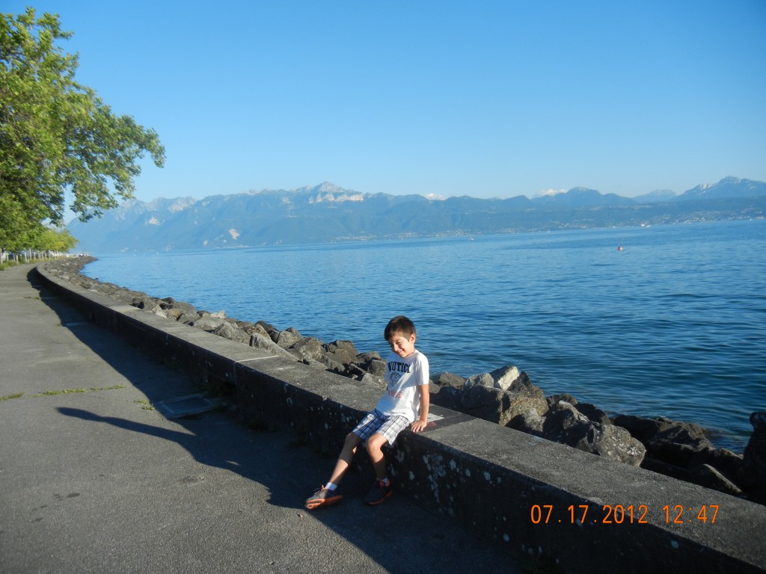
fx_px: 664
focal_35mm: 30
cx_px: 383
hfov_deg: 60.0
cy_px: 287
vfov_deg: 46.8
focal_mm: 5.4
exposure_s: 1/272
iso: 160
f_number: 7
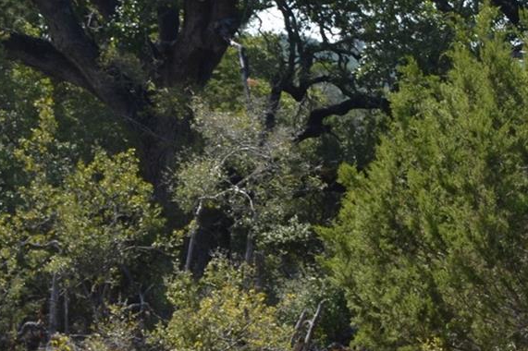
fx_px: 2052
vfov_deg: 9.8
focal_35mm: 140
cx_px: 883
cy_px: 200
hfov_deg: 13.5
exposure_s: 1/200
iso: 100
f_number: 7.1
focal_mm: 26
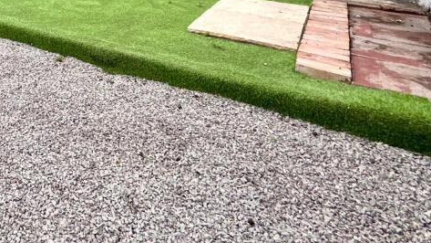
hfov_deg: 49.6
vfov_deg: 28.6
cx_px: 9
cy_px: -79
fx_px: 377
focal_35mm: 33
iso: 50
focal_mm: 2.22
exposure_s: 1/1832
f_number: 2.2
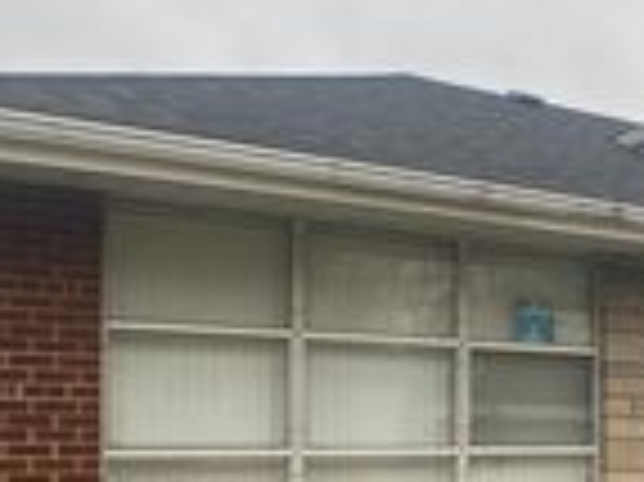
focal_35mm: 98
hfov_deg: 19.0
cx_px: 757
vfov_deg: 14.9
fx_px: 1822
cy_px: 430
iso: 32
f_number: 1.8
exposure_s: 1/374
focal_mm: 3.99
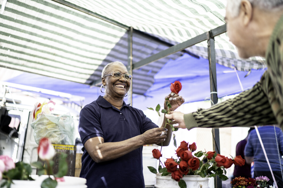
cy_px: 94
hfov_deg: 54.4
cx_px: 142
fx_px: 275
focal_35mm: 35
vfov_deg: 37.9
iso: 250
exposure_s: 1/200
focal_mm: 35
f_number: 1.4
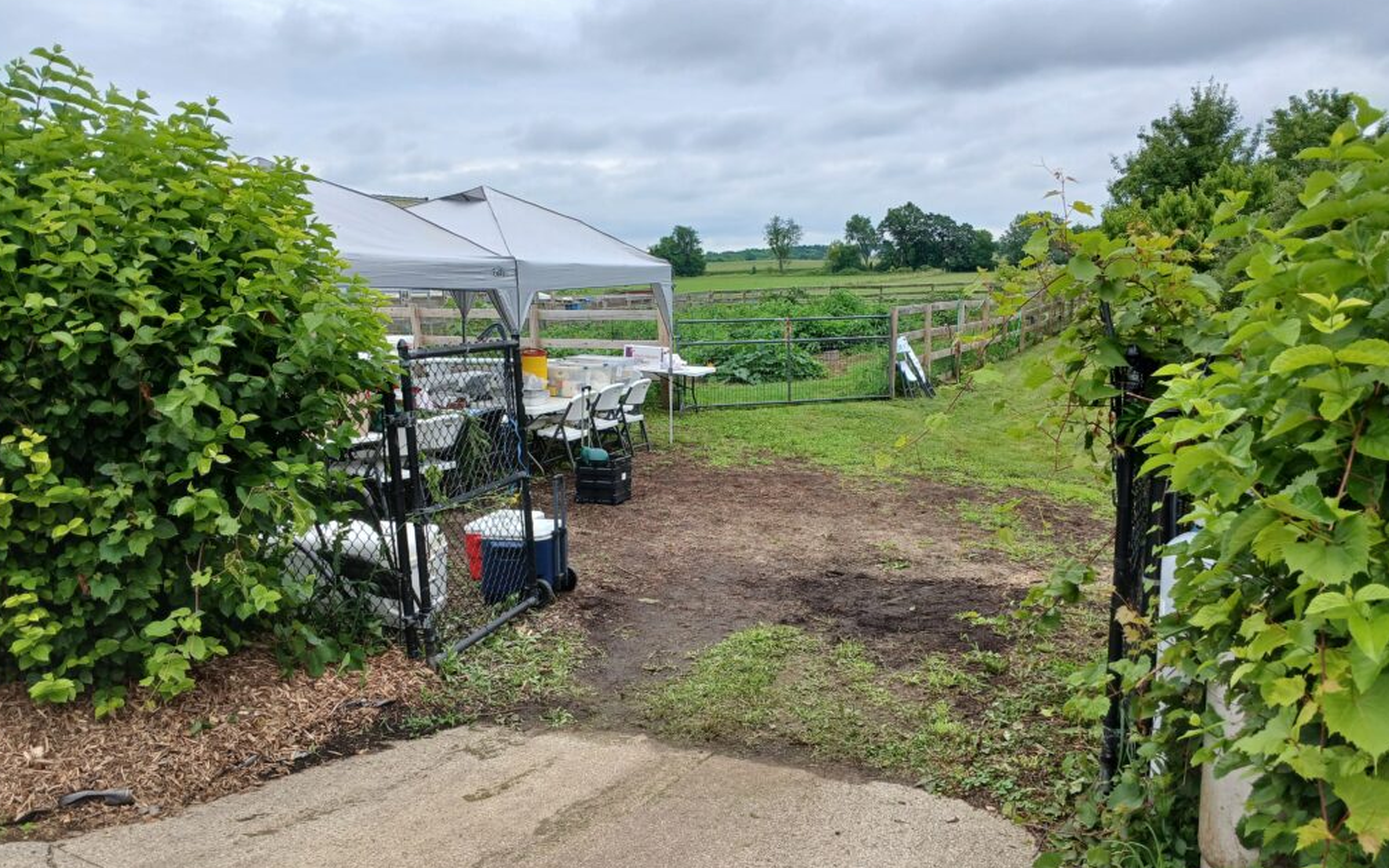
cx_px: 690
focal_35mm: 28
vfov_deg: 44.5
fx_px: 1060
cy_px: 486
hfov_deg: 66.5
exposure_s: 1/326
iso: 20
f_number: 1.8
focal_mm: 3.98
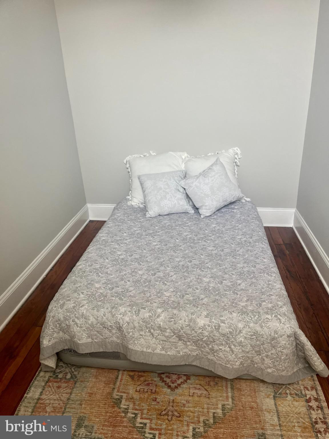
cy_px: 220
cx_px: 164
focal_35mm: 26
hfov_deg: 53.1
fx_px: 329
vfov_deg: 67.3
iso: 125
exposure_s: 1/121
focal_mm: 5.1
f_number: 1.6
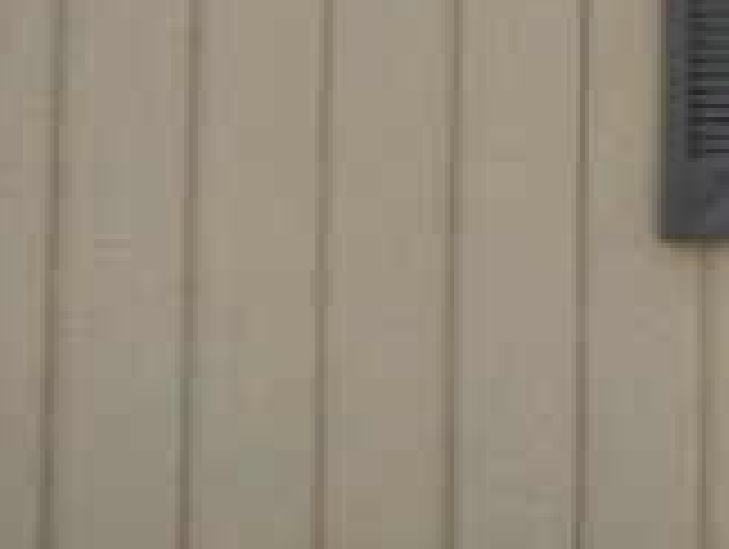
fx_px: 3332
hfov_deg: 11.7
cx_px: 1246
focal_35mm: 158
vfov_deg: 9.1
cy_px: -342
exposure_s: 1/750
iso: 80
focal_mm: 4.5
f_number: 2.5
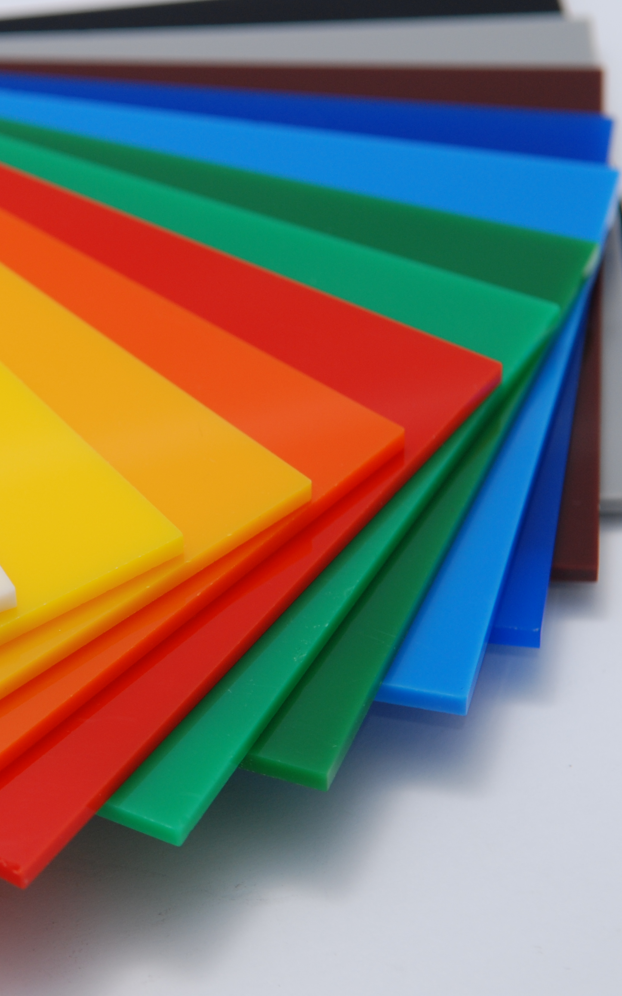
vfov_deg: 14.8
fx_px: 3821
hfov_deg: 9.2
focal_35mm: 141
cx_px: -120
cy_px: 492
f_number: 7.1
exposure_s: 1/80
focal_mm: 55
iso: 160
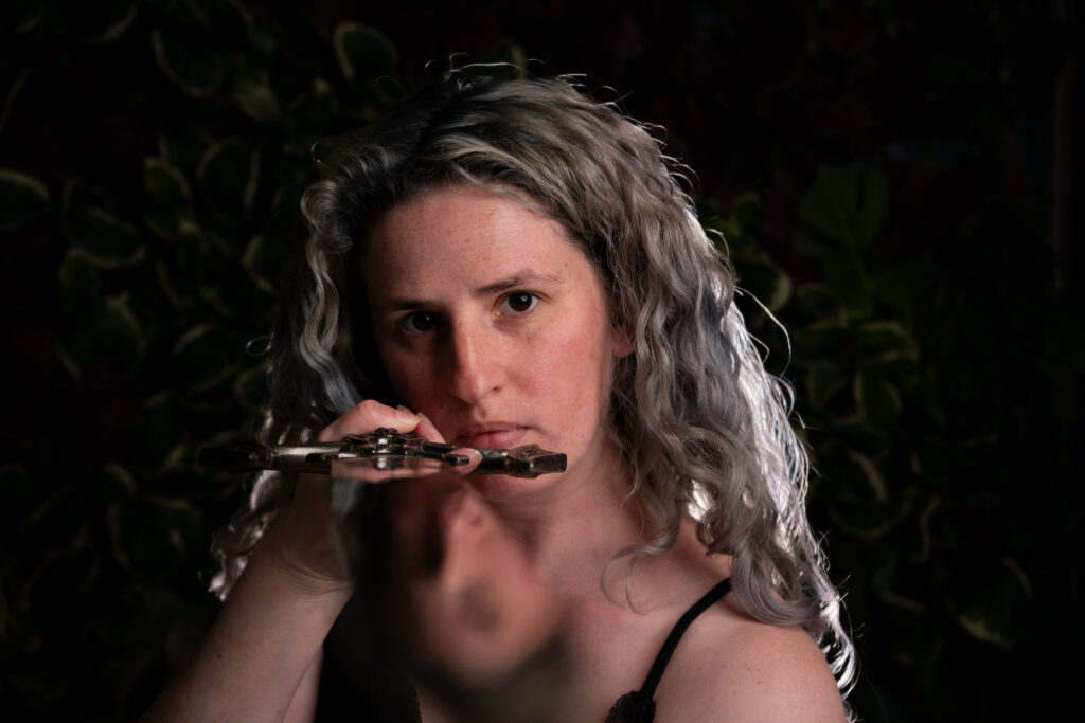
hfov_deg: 28.8
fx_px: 2110
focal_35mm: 70
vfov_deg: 19.5
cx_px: 542
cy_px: 362
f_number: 5.6
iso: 800
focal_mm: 70
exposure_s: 1/800
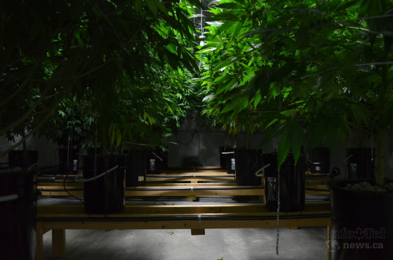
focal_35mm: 27
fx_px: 294
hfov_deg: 67.5
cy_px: 130
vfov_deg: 47.7
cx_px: 196
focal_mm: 18
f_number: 4.5
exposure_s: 1/100
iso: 2500
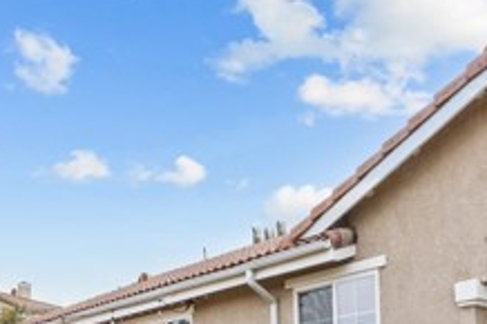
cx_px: 290
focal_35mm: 47
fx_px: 635
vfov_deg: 24.7
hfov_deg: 41.8
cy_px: 428
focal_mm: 16
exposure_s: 1/25
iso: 2000
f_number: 22
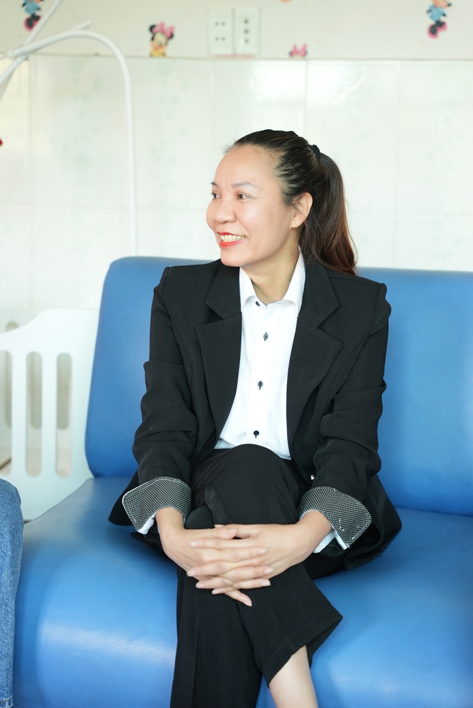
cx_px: 236
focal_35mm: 70
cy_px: 354
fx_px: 1377
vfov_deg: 28.8
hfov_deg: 19.5
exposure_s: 1/125
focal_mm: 70
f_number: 2.8
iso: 1600
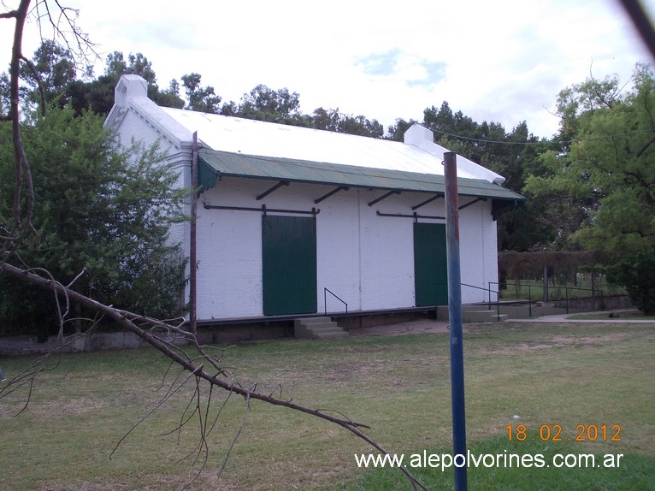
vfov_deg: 37.7
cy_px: 246
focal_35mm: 38
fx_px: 719
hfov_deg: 49.0
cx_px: 328
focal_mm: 5.3
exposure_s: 1/160
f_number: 6.2
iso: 80
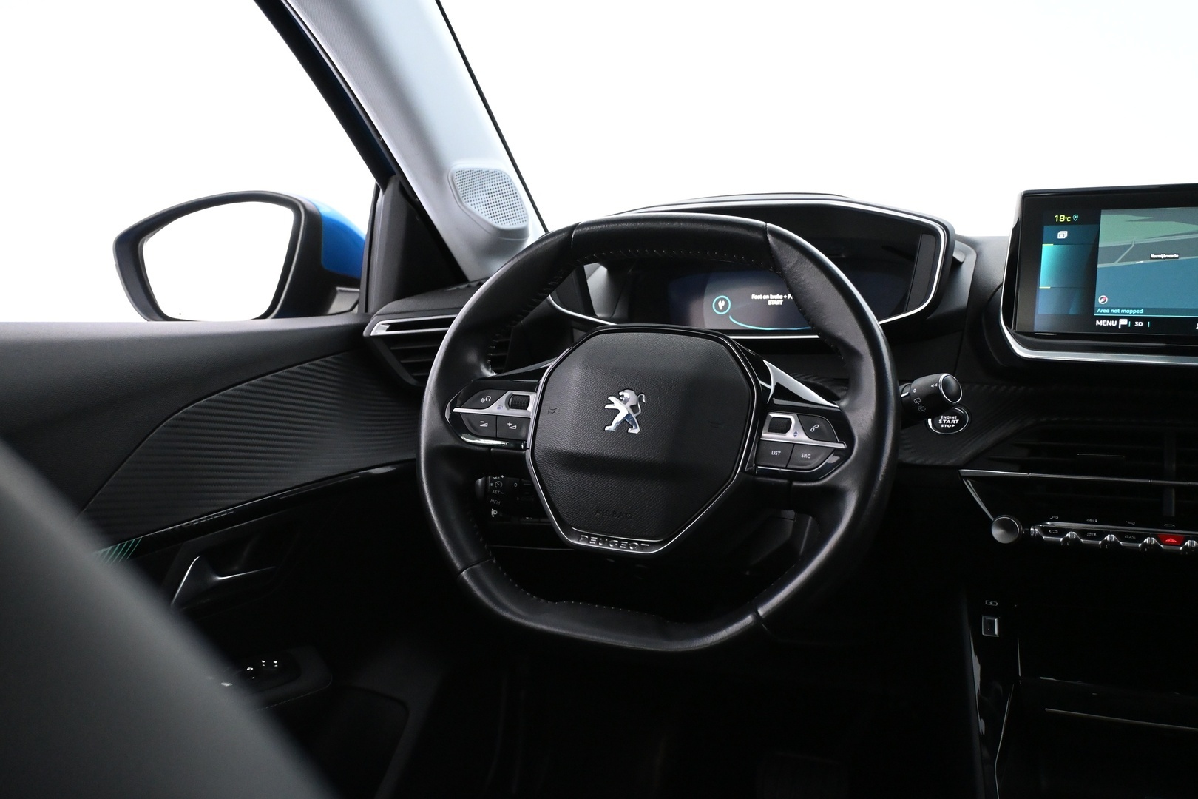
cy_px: 400
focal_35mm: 34
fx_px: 1123
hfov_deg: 56.1
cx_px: 599
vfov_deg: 39.1
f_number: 4
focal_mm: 22.5
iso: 4000
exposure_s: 1/40
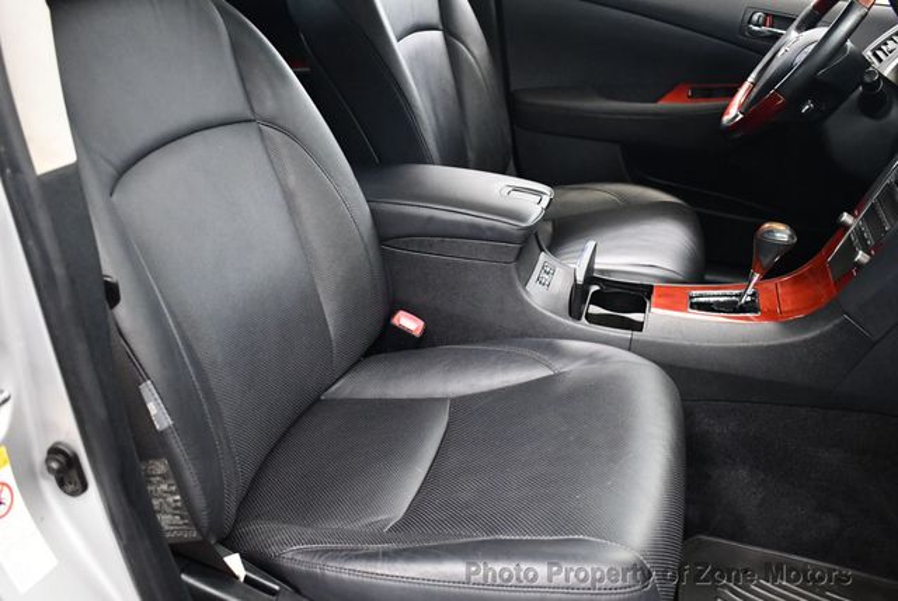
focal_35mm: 36
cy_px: 300
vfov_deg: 36.9
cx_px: 449
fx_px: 899
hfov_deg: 53.1
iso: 3600
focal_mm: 18
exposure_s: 1/60
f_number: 3.5
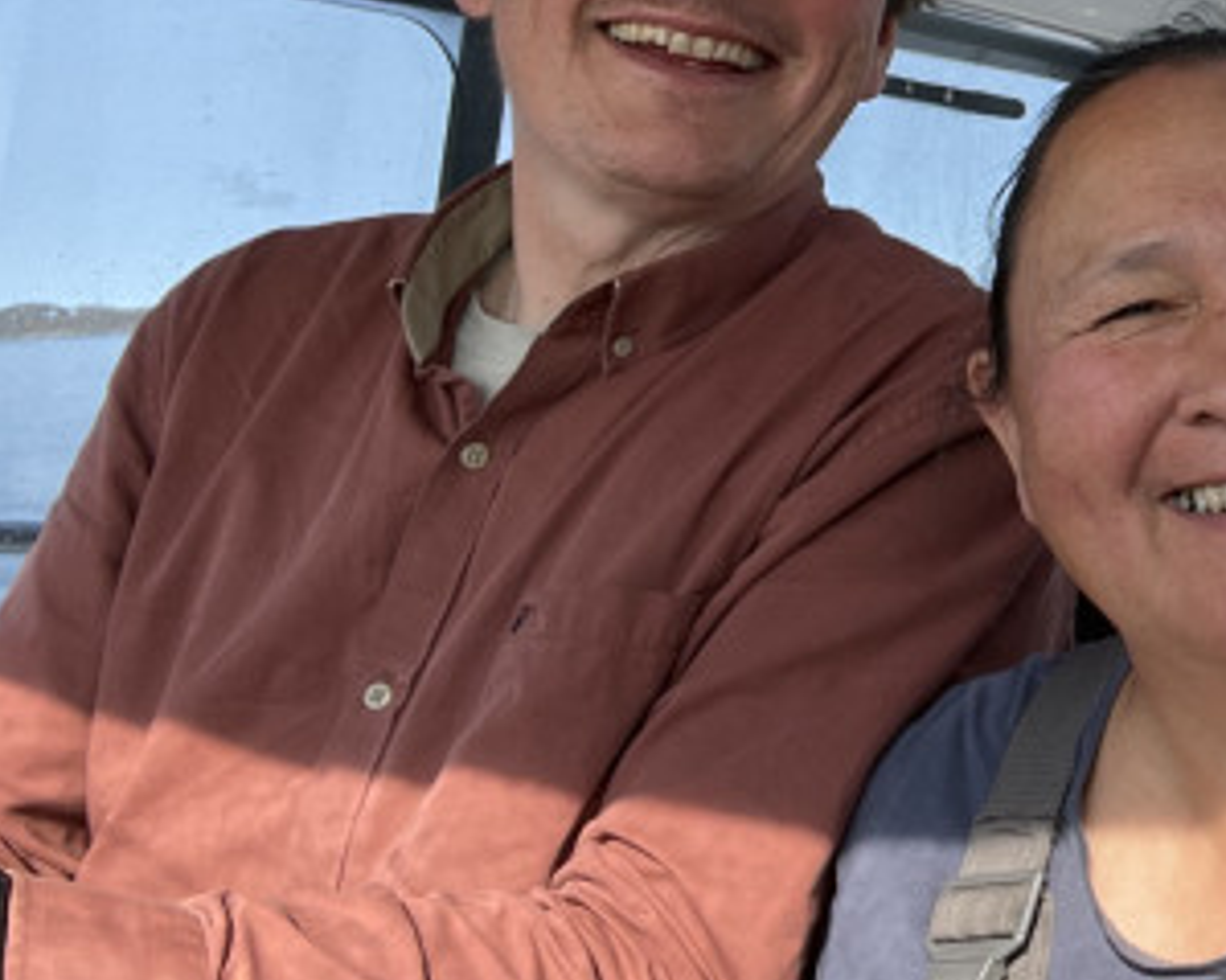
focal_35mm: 60
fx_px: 2176
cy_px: 78
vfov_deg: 24.6
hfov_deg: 27.1
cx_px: 1534
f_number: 2.2
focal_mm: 2.71
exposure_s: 1/178
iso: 25
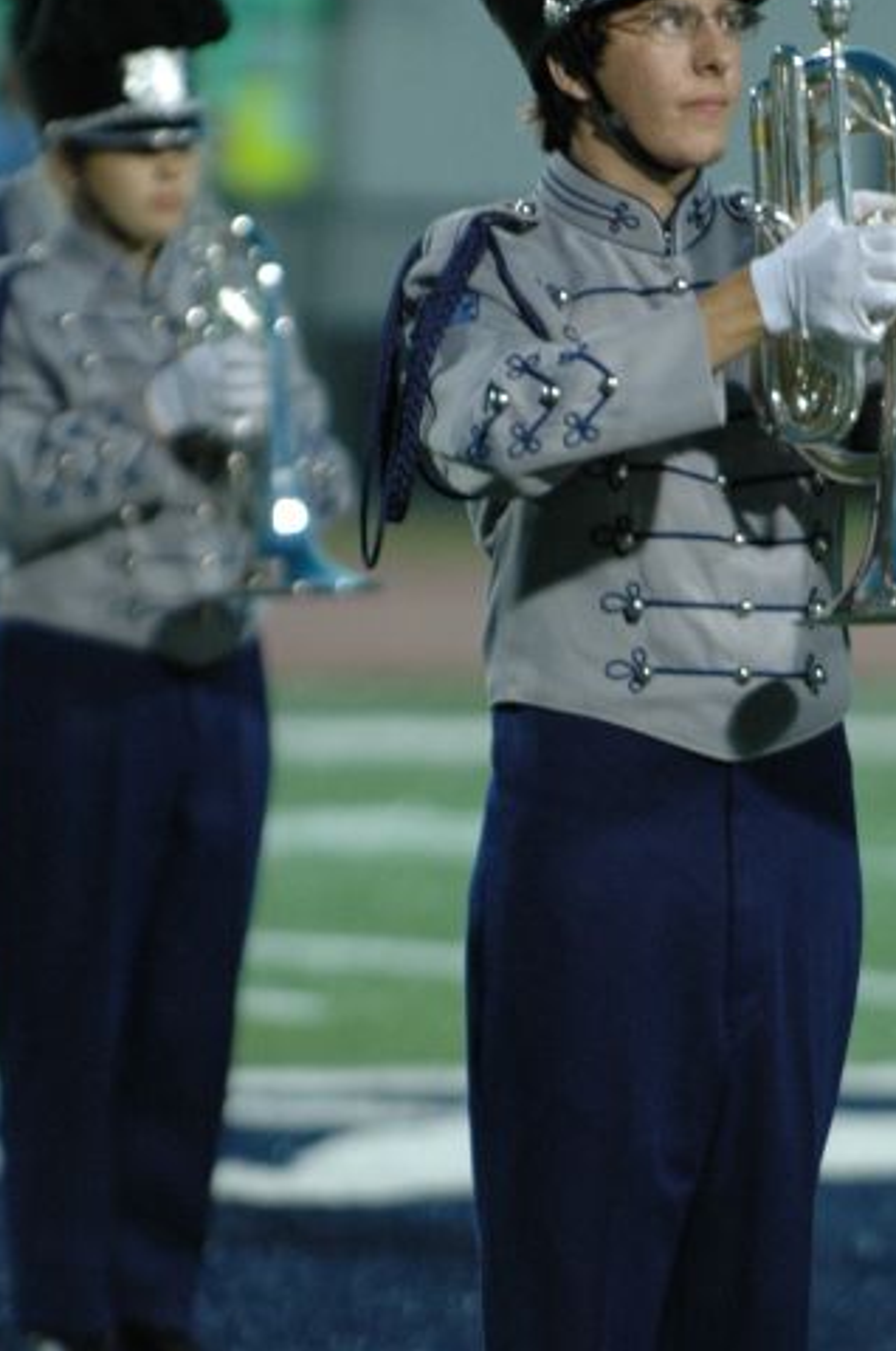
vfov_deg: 3.2
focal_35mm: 641
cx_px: 662
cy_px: 812
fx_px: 23998
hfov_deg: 2.1
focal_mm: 200
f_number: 2.8
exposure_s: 1/60
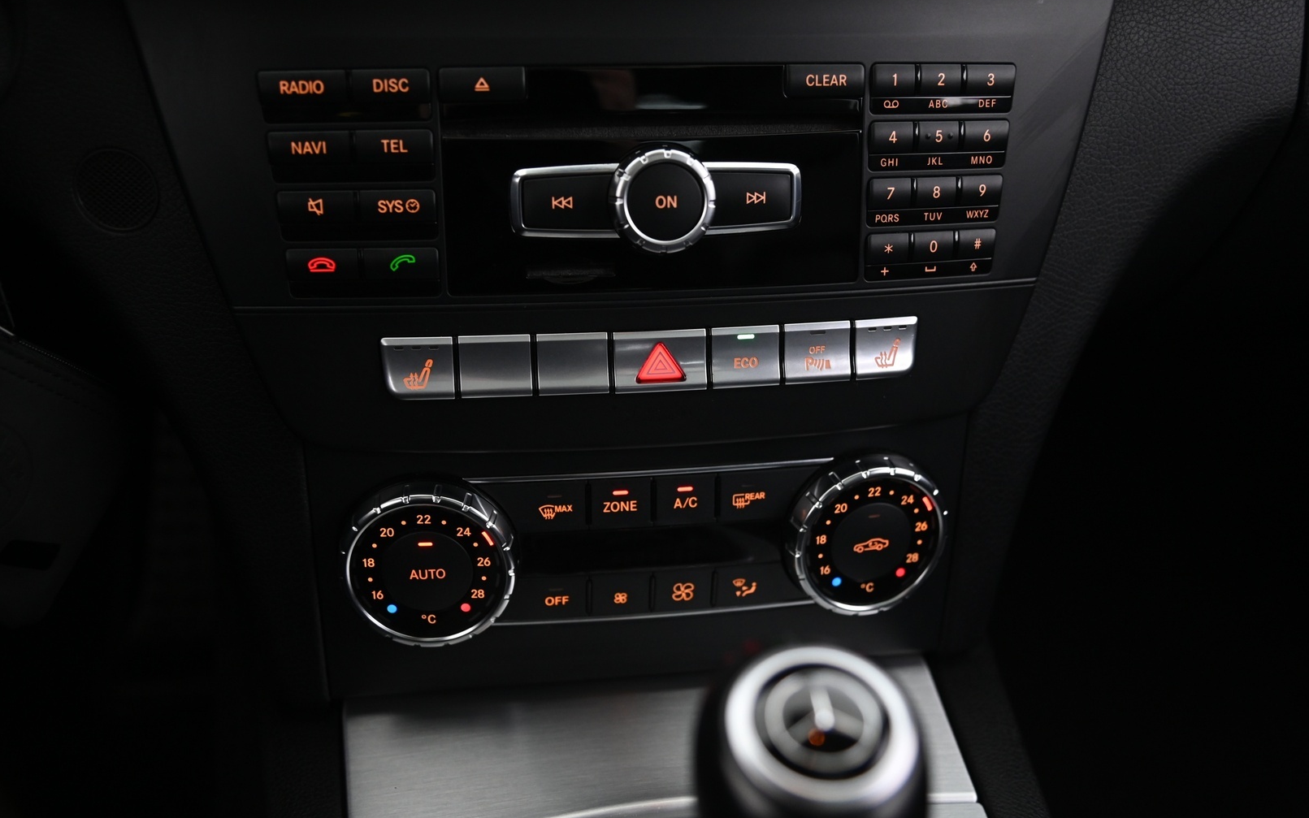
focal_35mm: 39
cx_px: 657
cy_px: 400
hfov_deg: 50.4
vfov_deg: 32.8
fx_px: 1391
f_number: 4
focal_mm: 38
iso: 2000
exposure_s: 1/20
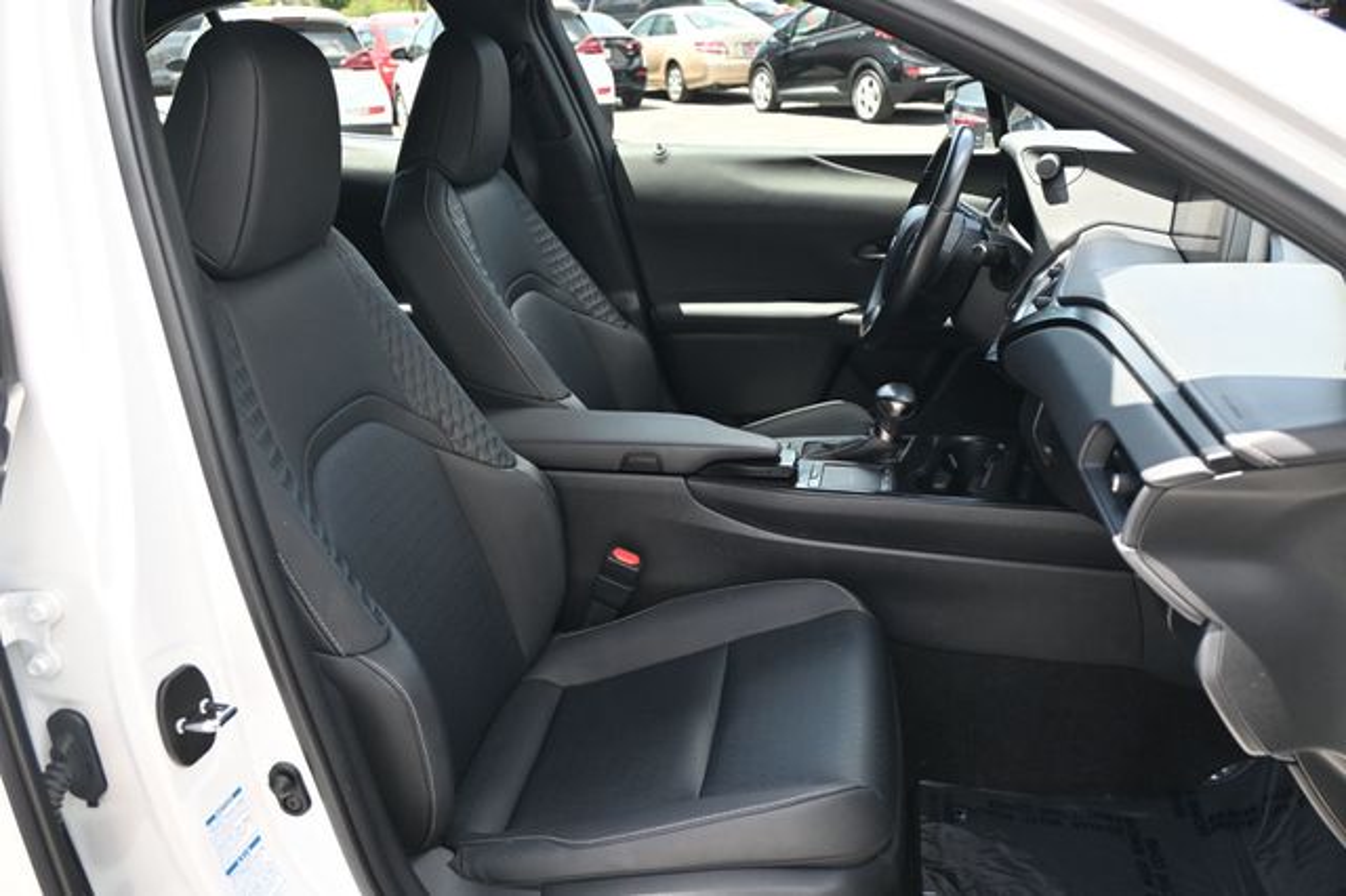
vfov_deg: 43.6
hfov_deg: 62.0
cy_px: 448
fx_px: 1121
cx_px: 673
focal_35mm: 30
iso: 400
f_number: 4
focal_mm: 20
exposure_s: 1/250
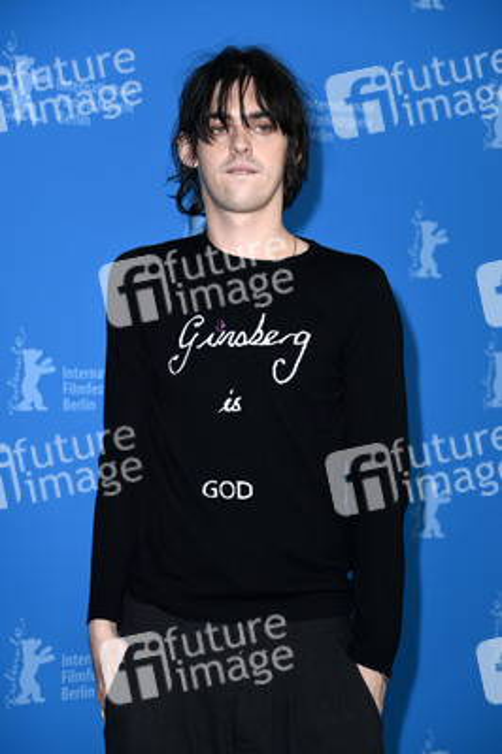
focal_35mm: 112
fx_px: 2347
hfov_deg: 12.2
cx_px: 251
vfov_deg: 18.3
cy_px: 377
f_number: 5.6
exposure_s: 1/250
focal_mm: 112
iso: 640
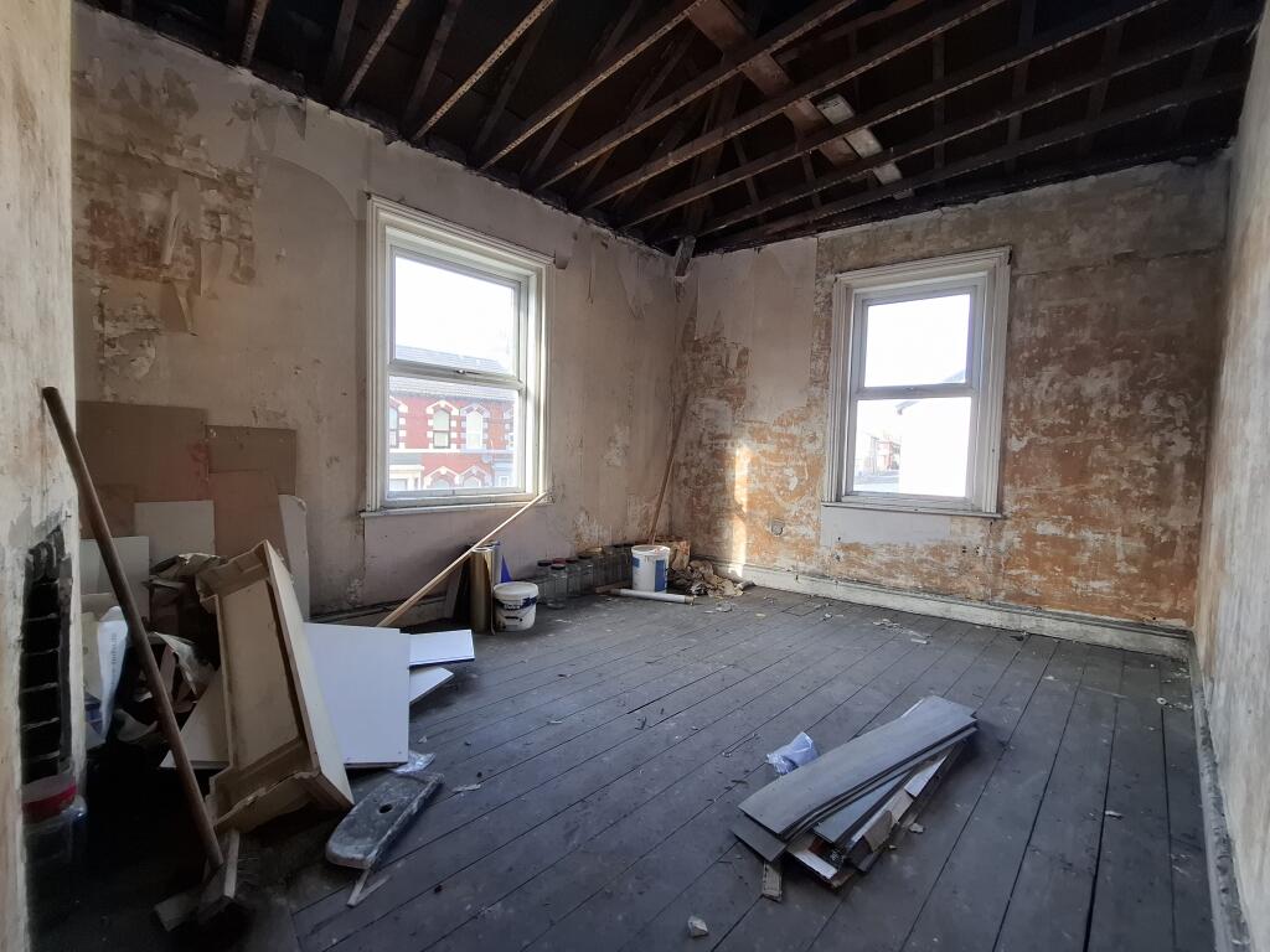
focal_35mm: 13
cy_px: 476
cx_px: 635
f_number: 2.2
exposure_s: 1/50
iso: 40
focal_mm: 1.74
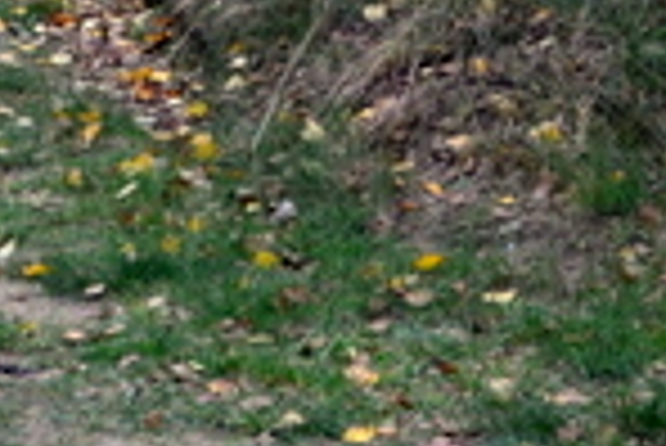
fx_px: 5092
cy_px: -469
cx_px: -423
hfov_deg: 7.3
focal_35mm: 275
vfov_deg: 4.9
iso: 400
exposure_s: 1/80
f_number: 8
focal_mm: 34
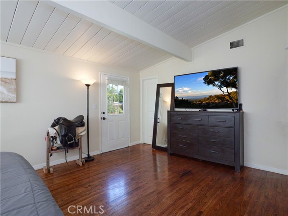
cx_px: 144
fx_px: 150
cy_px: 108
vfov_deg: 71.6
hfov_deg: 87.8
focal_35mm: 18
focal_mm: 9
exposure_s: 1/125
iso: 2000
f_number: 8
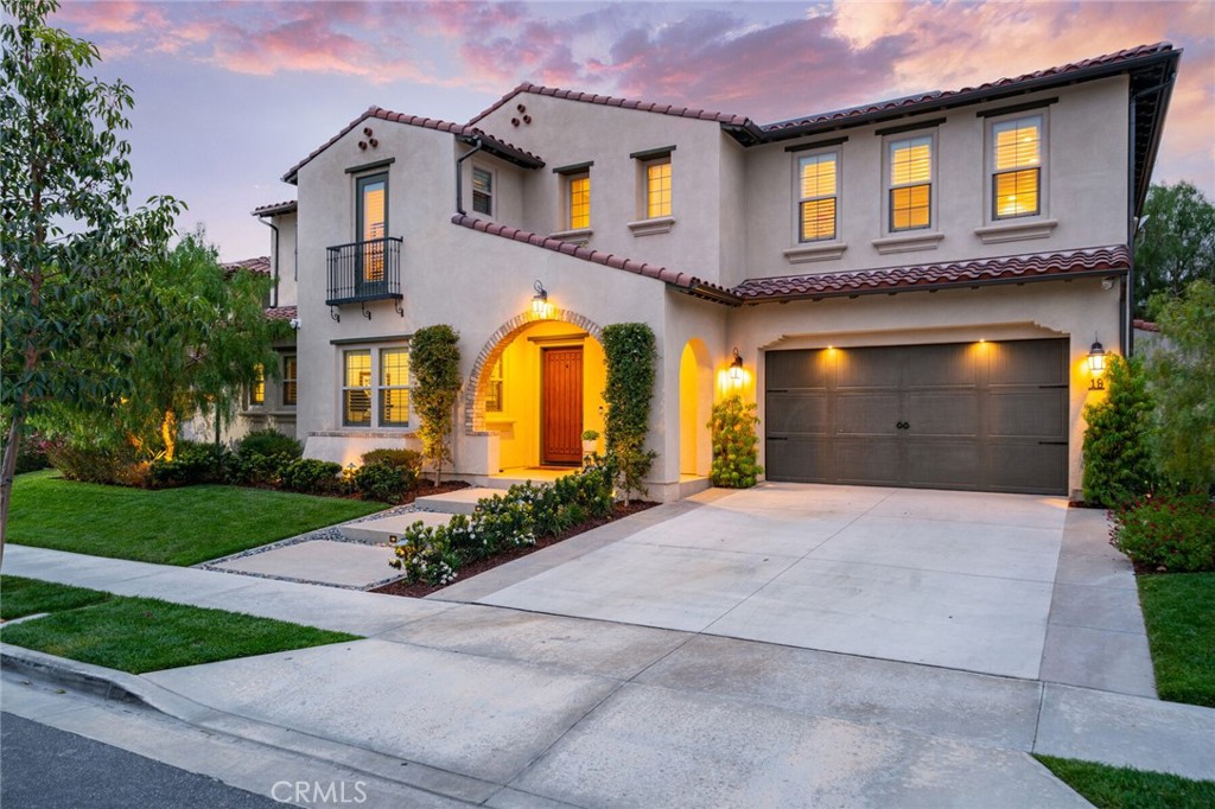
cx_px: 608
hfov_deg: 73.8
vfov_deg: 53.1
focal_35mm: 24
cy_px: 404
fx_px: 810
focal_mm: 24
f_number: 8
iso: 500
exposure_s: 1/1.43
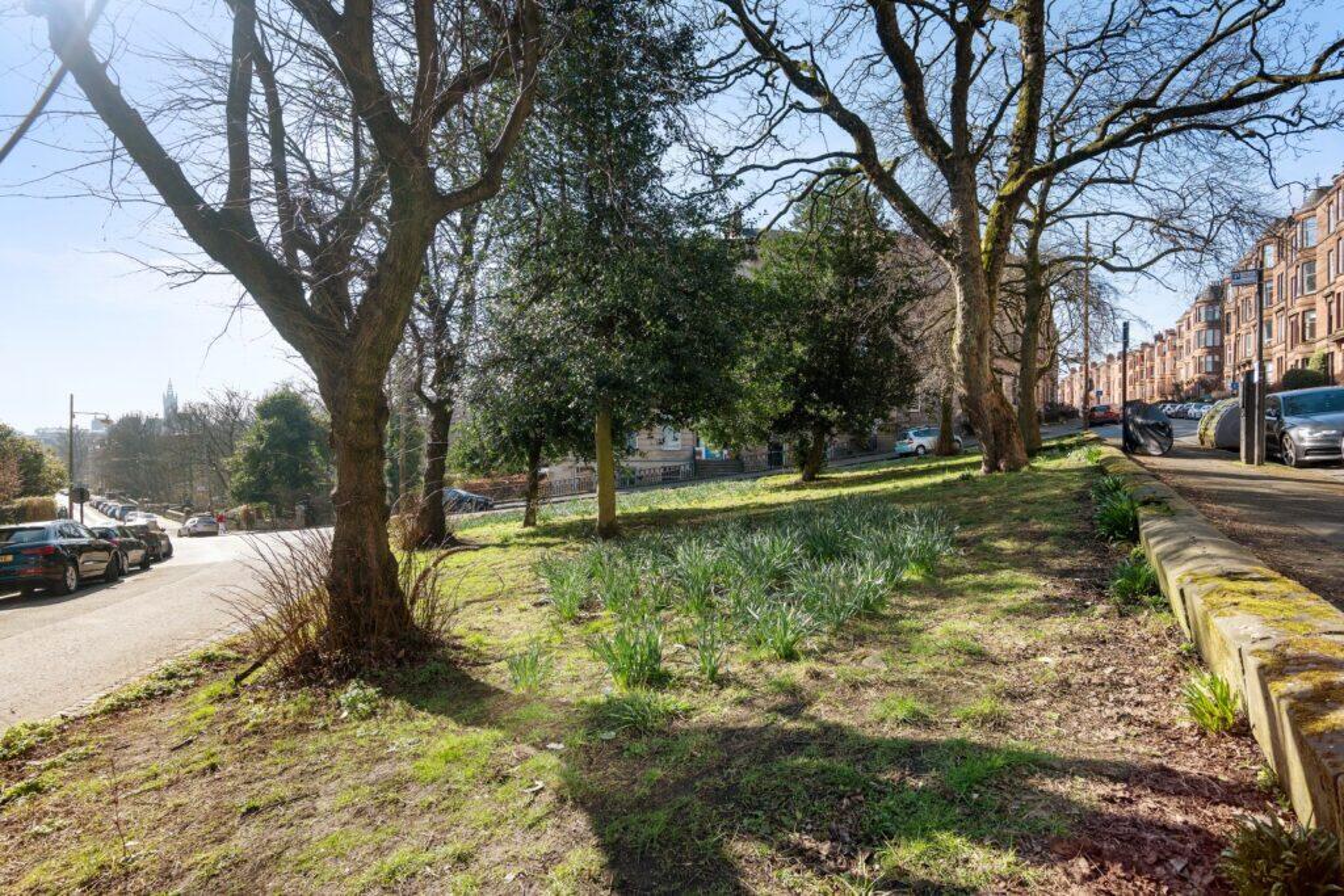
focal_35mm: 16
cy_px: 448
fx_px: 597
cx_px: 672
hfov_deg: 96.7
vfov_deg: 73.8
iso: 400
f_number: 8
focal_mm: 16
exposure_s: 1/320
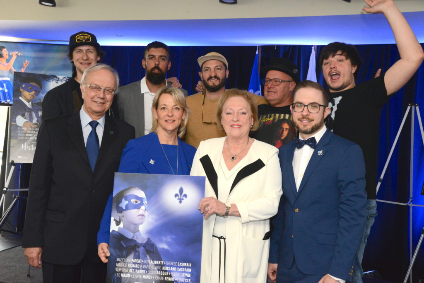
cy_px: 142
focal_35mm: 40
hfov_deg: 48.5
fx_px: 471
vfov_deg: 33.4
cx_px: 212
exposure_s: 1/100
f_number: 6.3
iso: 3200
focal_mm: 40
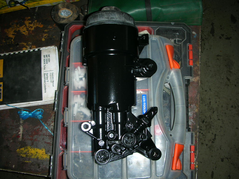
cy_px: 90
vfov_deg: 40.7
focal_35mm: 35
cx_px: 120
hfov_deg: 52.6
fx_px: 242
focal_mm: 5.8
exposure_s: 1/60.1
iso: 50
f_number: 3
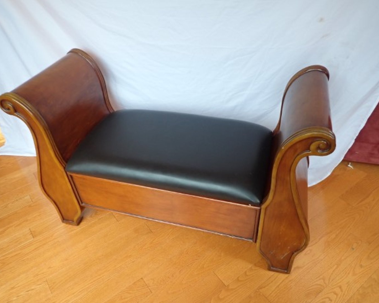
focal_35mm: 27
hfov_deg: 64.1
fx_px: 303
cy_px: 156
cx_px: 190
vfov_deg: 53.2
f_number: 2
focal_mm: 4.5
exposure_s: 1/30
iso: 250
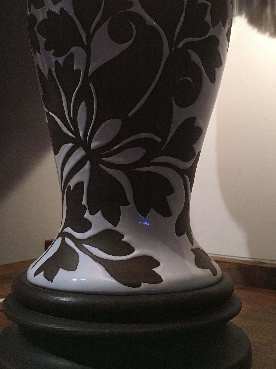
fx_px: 446
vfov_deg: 44.6
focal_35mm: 42
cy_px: 148
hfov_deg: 34.3
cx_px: 156
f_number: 2.2
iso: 200
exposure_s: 1/33
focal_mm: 4.15
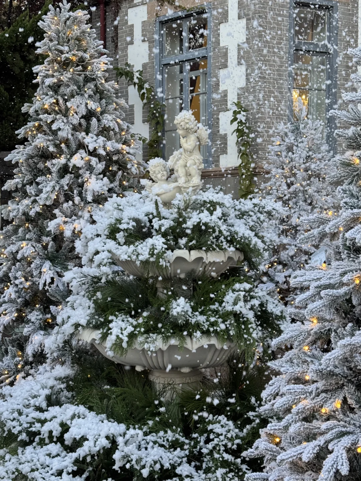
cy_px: 240
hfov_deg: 30.3
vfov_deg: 39.7
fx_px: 667
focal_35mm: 48
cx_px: 180
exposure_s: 1/100
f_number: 1.78
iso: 80
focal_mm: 6.76
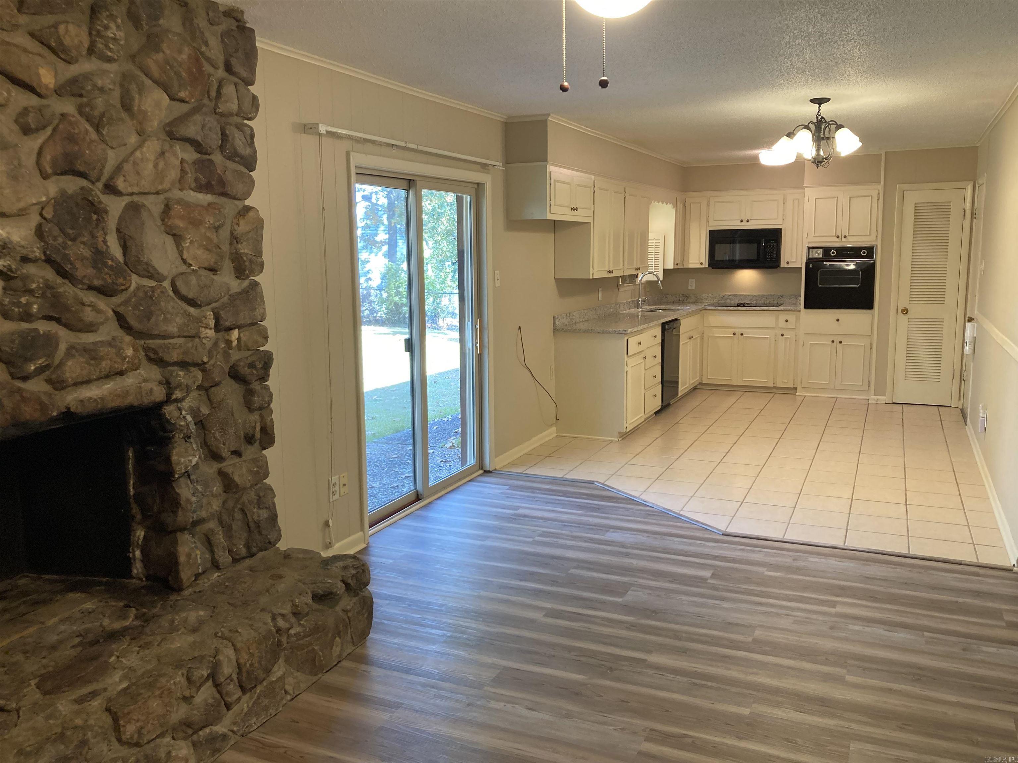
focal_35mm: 28
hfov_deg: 63.4
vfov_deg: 49.7
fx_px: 823
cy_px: 382
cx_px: 509
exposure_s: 1/60
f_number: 1.8
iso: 100
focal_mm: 3.99
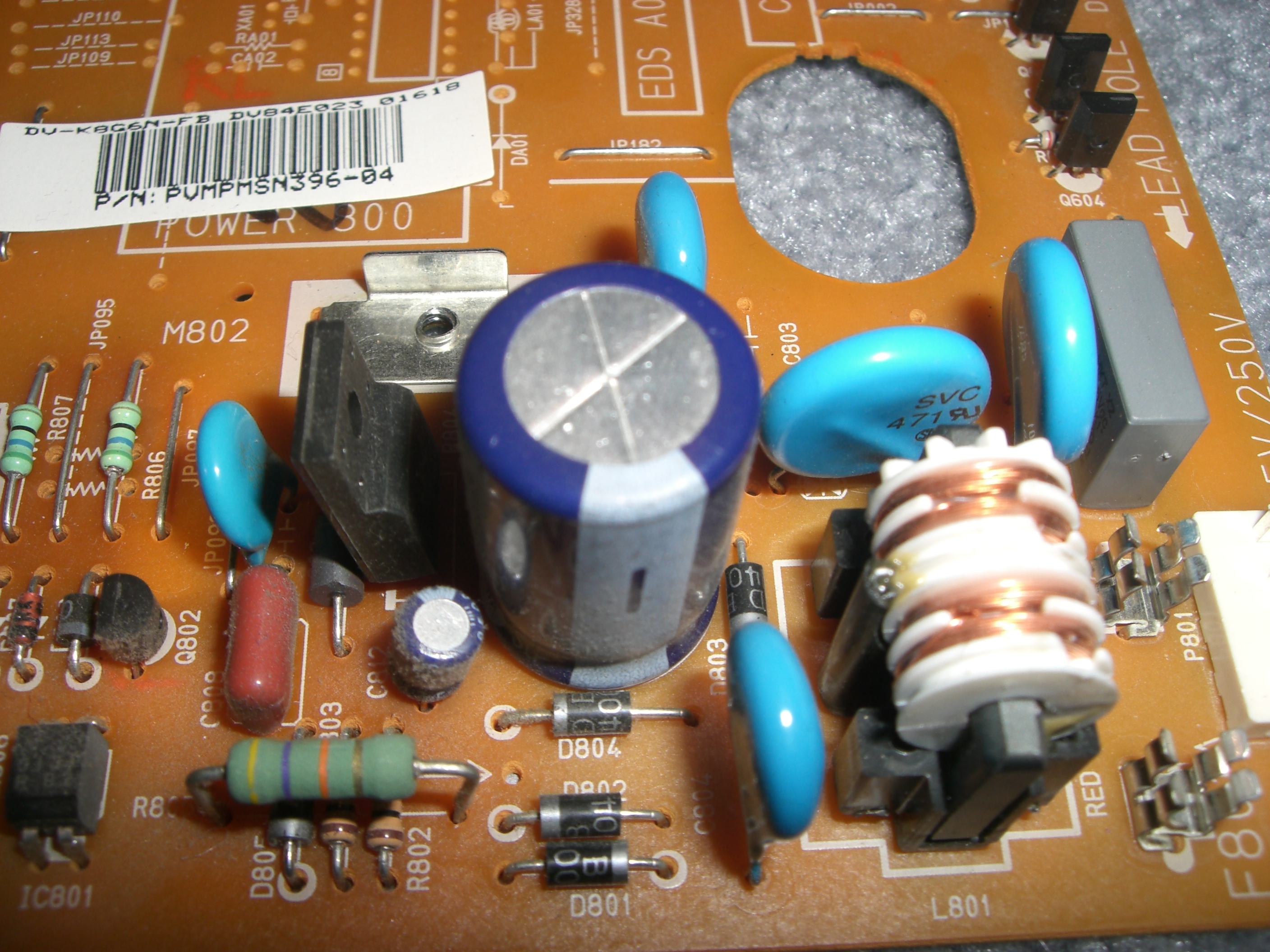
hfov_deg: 49.0
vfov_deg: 37.7
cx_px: 635
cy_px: 476
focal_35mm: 38
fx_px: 1394
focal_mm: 6.2
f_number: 4.3
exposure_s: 1/60
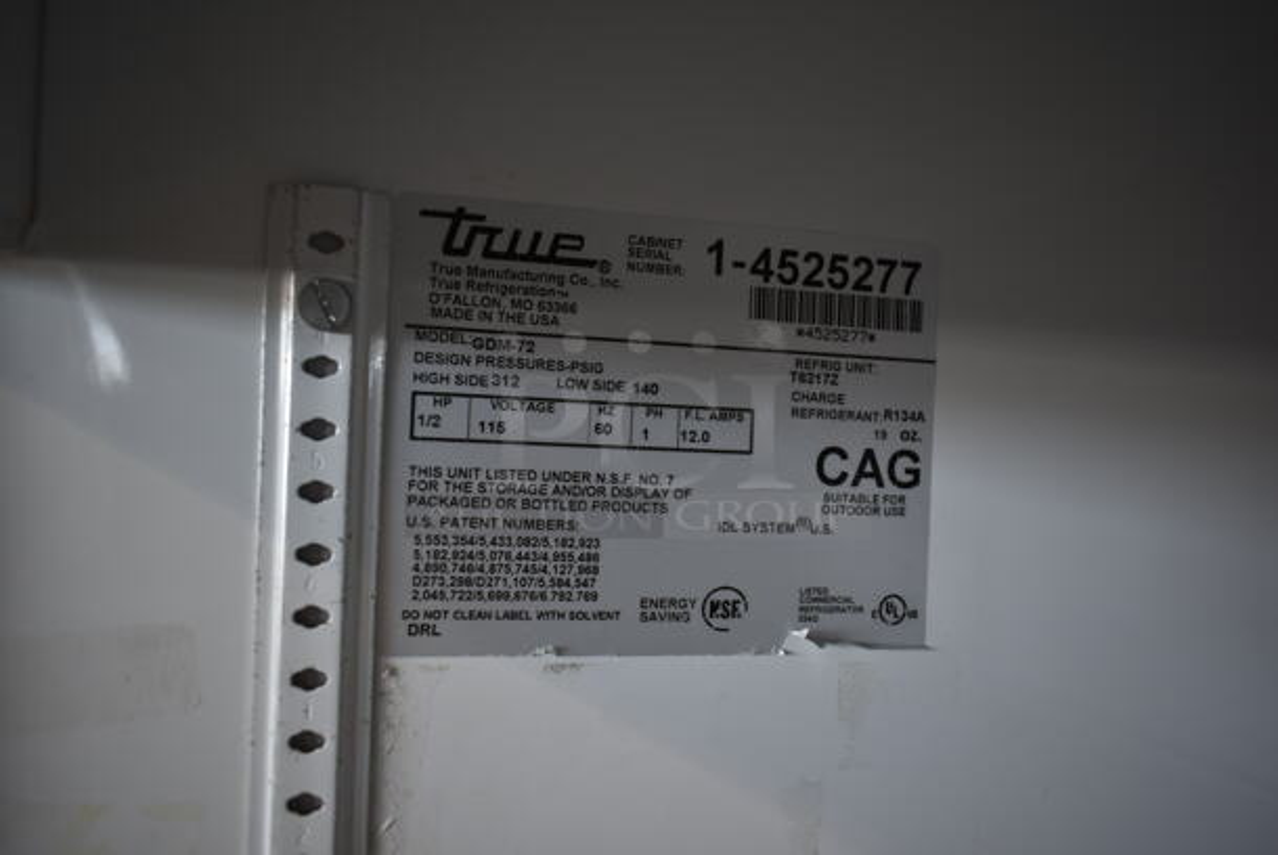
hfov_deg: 67.3
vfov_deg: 48.0
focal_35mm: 27
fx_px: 959
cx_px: 639
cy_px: 428
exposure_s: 1/30
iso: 250
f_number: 3.5
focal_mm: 18
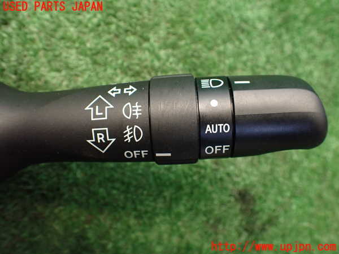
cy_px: 127
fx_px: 294
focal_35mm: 30
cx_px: 170
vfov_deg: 46.8
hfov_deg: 60.0
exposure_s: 1/125
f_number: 2.3
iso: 640
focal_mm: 5.4
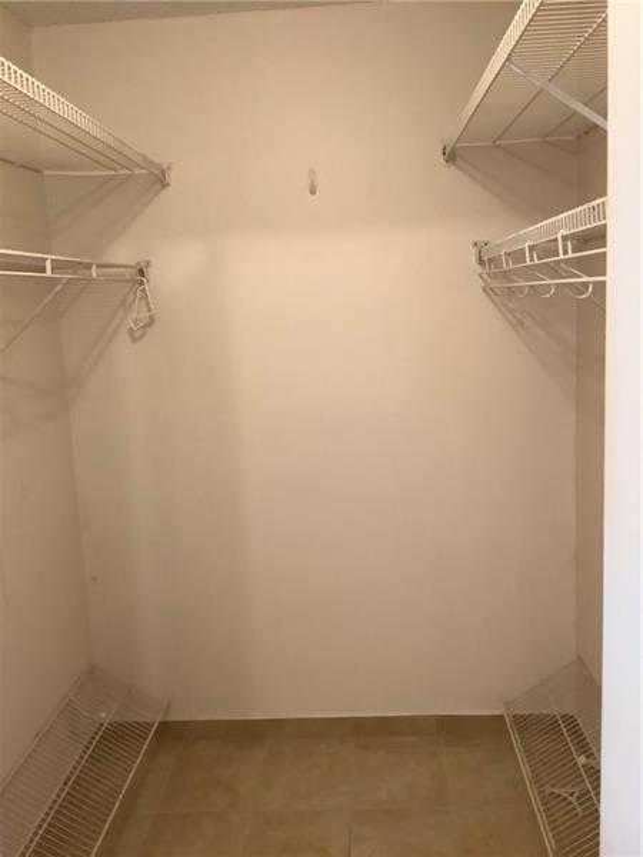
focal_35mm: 31
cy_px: 428
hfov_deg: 45.4
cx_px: 322
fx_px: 768
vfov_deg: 58.4
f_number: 2.4
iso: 250
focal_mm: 3.3
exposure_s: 1/60
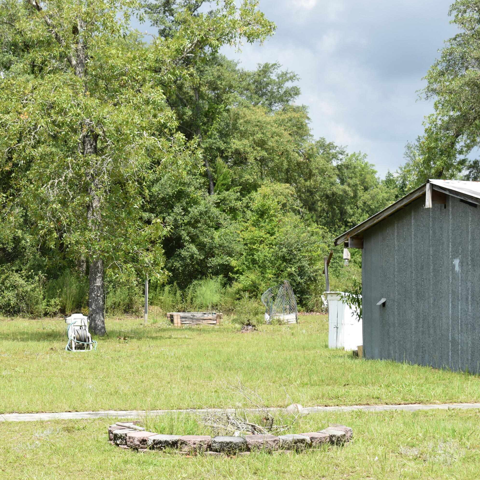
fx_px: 1271
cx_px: 118
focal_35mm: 81
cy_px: 241
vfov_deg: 21.4
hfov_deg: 21.2
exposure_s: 1/250
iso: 125
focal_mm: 42
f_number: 8
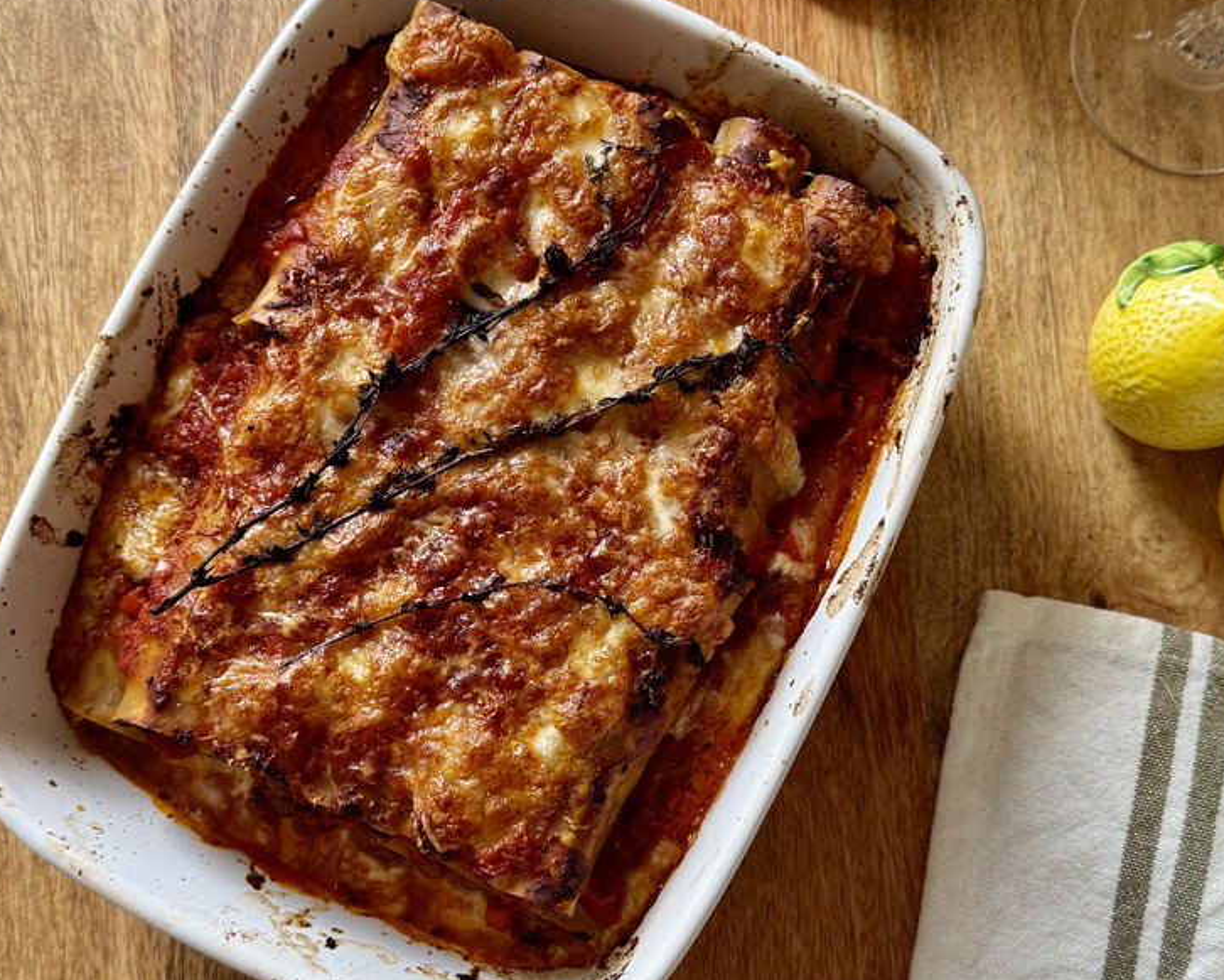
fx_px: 1558
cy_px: 532
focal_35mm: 43
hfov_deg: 42.9
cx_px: 656
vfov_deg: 34.9
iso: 125
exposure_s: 1/121
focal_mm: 6.76
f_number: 1.78
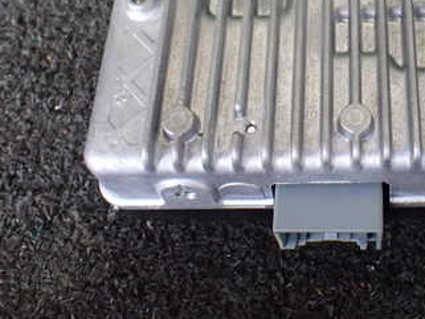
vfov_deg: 25.4
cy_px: 37
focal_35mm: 56
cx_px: 344
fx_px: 688
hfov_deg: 33.3
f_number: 2.3
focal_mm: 5.4
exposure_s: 1/100
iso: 800
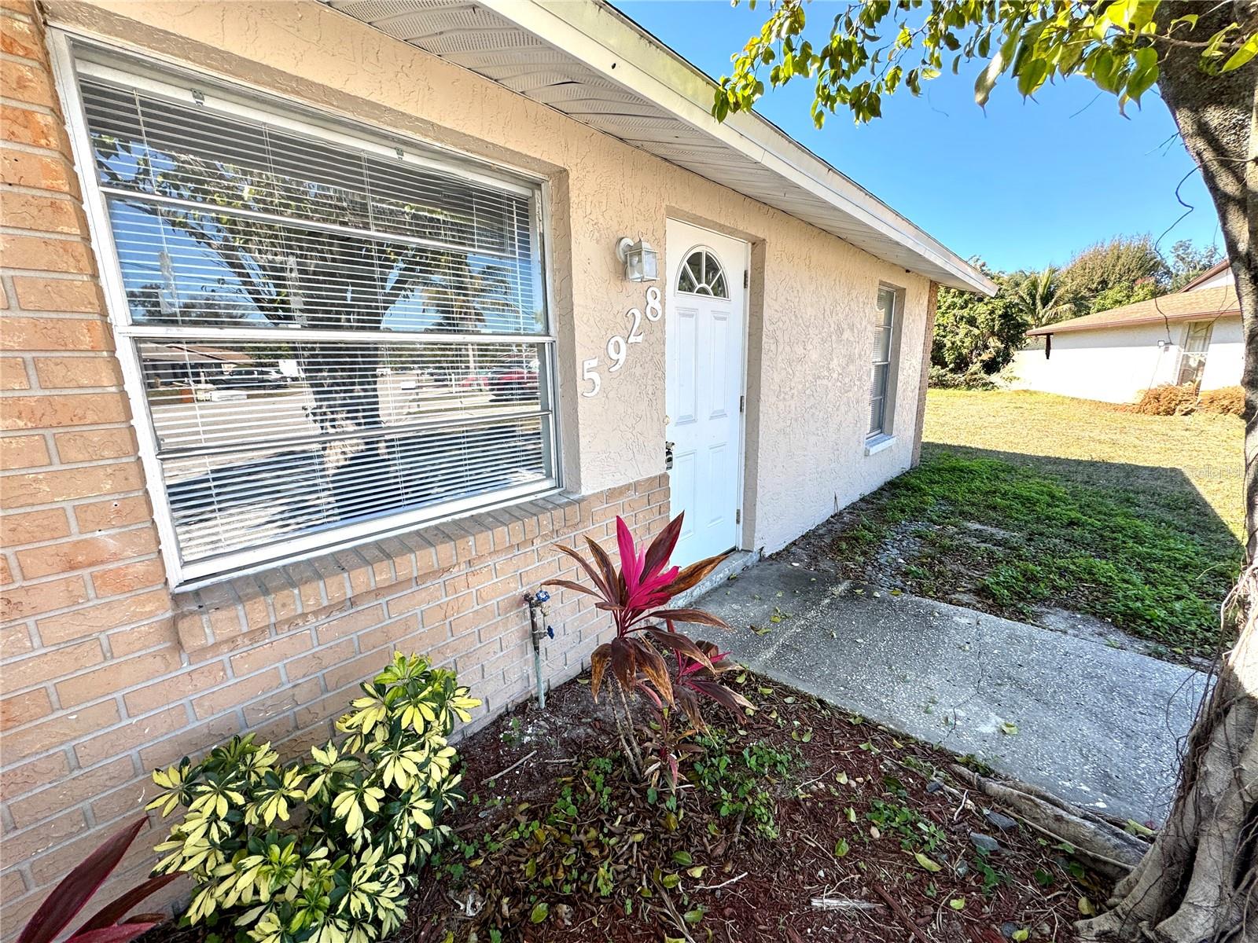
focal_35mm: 14
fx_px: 509
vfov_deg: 85.7
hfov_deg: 102.1
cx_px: 629
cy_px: 472
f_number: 2.2
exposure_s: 1/384
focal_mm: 2.22
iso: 40
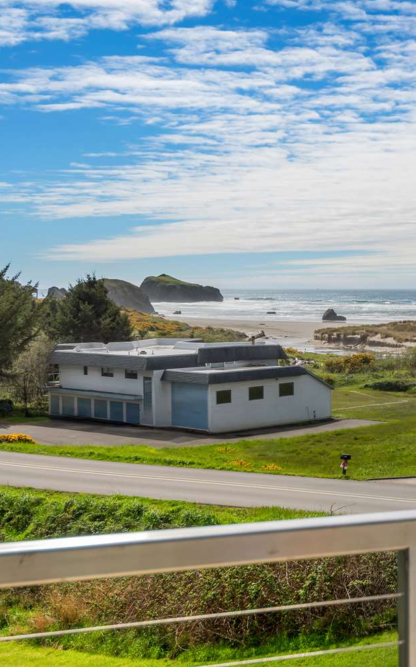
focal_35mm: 54
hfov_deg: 22.6
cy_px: 331
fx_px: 980
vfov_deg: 37.5
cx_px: 454
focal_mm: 35
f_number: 8
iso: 100
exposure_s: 1/400
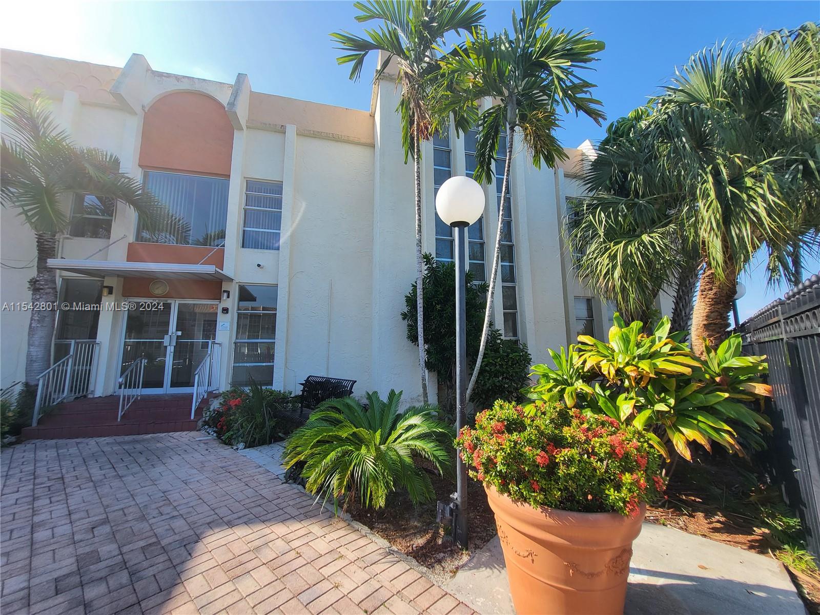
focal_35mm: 13
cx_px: 410
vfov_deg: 89.9
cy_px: 308
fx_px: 308
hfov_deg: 106.2
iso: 32
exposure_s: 1/501
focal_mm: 1.74
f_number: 2.2
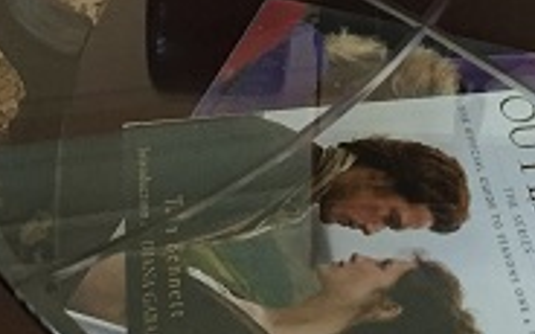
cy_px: -302
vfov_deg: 11.2
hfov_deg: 19.4
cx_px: 352
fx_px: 1560
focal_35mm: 107
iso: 200
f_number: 2.2
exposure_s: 1/30
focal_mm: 4.15
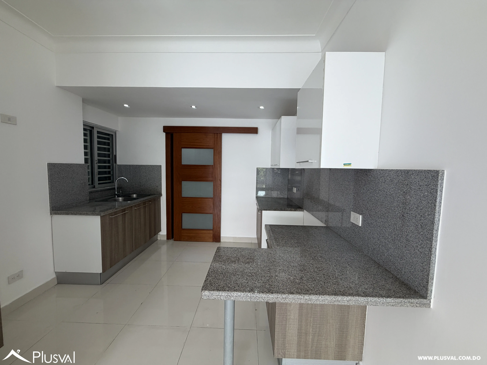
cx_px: 244
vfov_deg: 85.7
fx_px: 197
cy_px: 182
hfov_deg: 102.1
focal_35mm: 14
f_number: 2.2
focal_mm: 2.22
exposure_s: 1/120
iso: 125
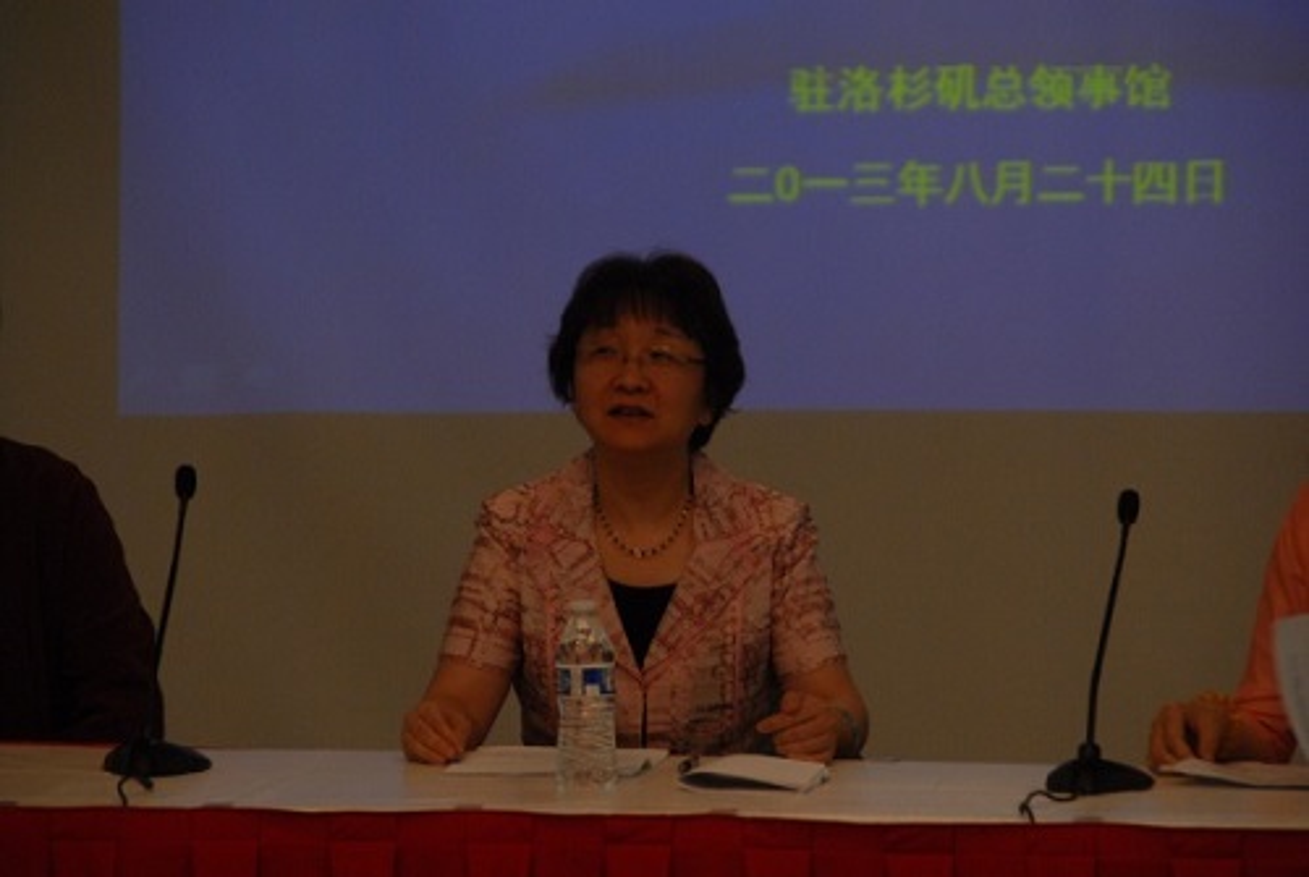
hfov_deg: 6.9
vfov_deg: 4.6
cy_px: 438
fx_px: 10924
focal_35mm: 300
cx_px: 654
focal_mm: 200
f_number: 6.3
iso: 1000
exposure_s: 1/50
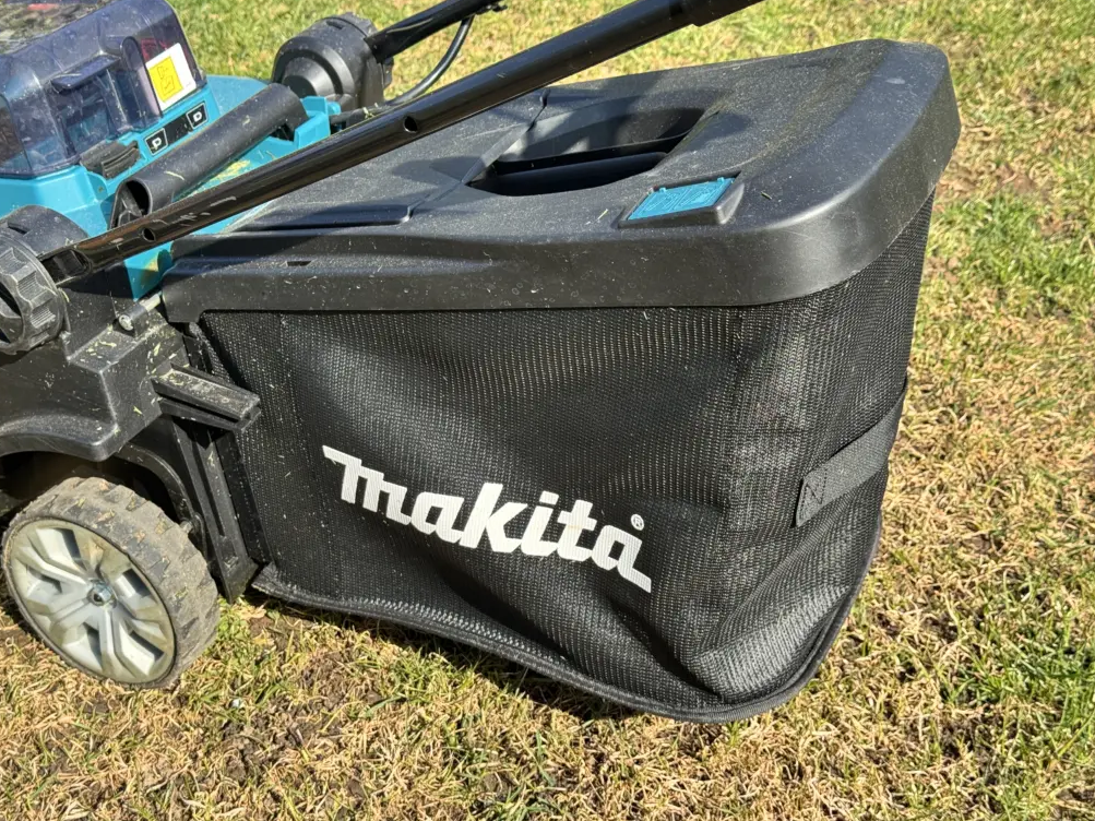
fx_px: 1550
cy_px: 412
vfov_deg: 29.7
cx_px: 543
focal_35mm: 49
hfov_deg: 38.9
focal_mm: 6.76
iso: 64
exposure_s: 1/1193
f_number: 1.78
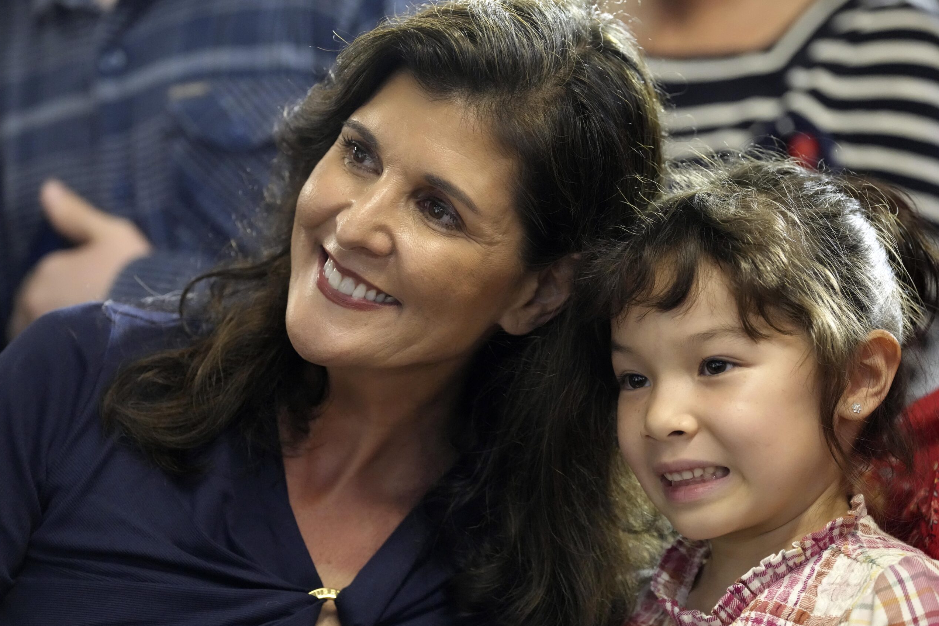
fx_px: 4591
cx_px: 467
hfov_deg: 11.7
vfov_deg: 7.8
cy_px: 314
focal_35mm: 176
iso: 8000
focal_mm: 175
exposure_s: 1/200
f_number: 4
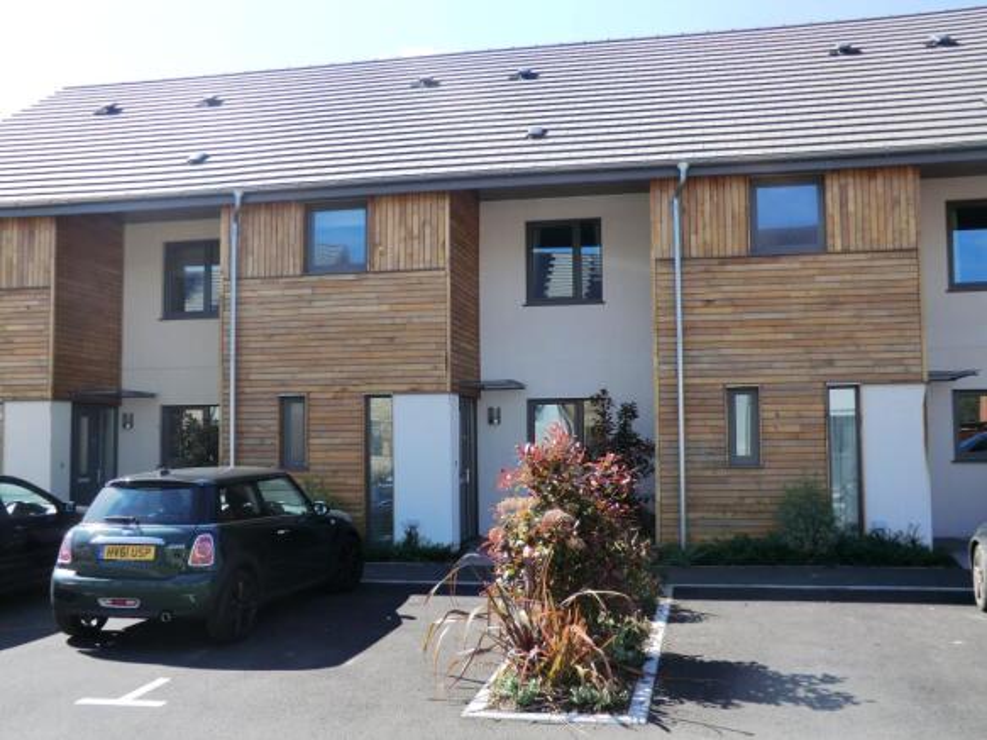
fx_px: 969
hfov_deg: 54.0
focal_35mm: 34
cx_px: 494
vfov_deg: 41.8
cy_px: 370
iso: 64
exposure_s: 1/250
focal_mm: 6.1
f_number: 3.6
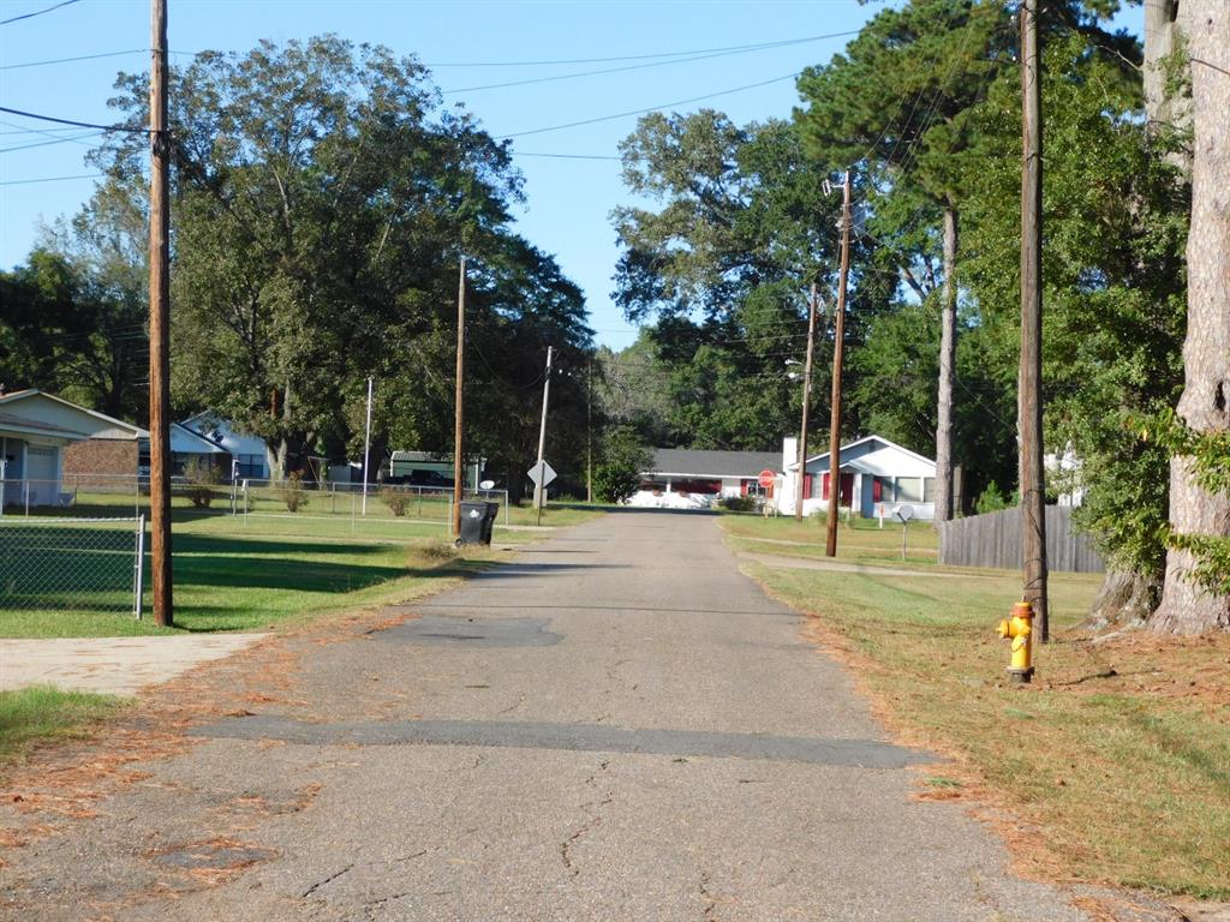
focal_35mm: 80
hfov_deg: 24.4
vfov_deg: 18.4
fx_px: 2843
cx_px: 615
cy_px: 461
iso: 125
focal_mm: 14.2
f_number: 4.4
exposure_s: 1/400
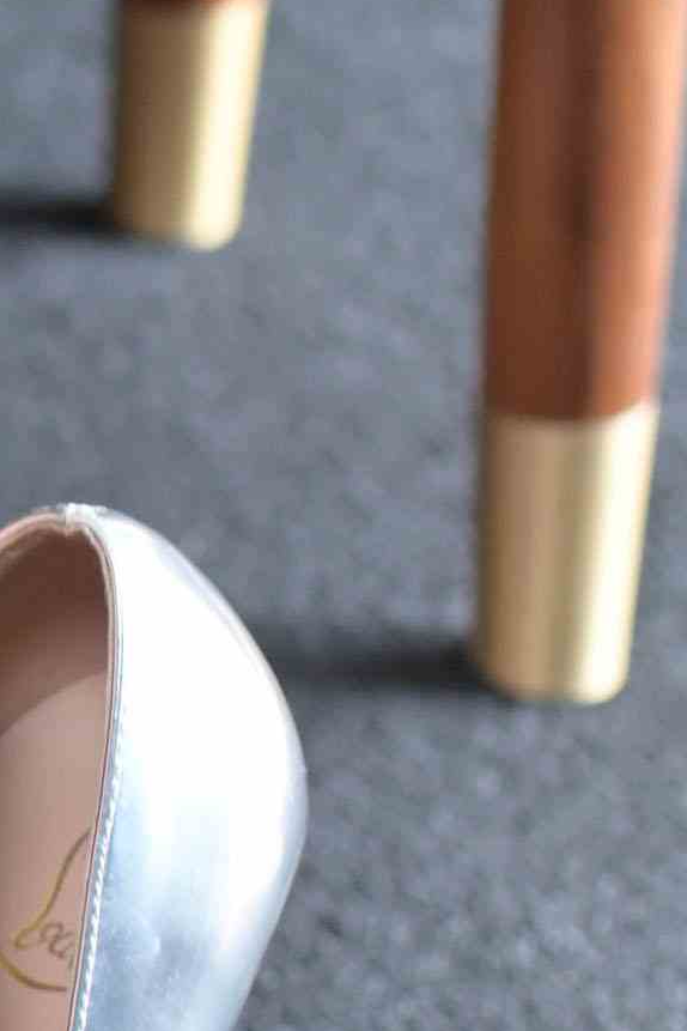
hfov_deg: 6.9
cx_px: -1038
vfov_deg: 11.0
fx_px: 5352
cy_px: 293
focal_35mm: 187
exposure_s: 1/200
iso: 800
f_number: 3.2
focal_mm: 35
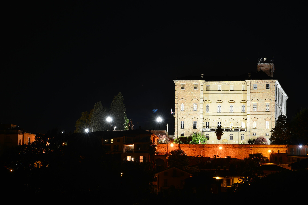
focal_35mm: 316
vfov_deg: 4.4
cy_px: 105
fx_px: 2704
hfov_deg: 6.5
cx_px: 159
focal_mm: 300
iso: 125
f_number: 13
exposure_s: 20
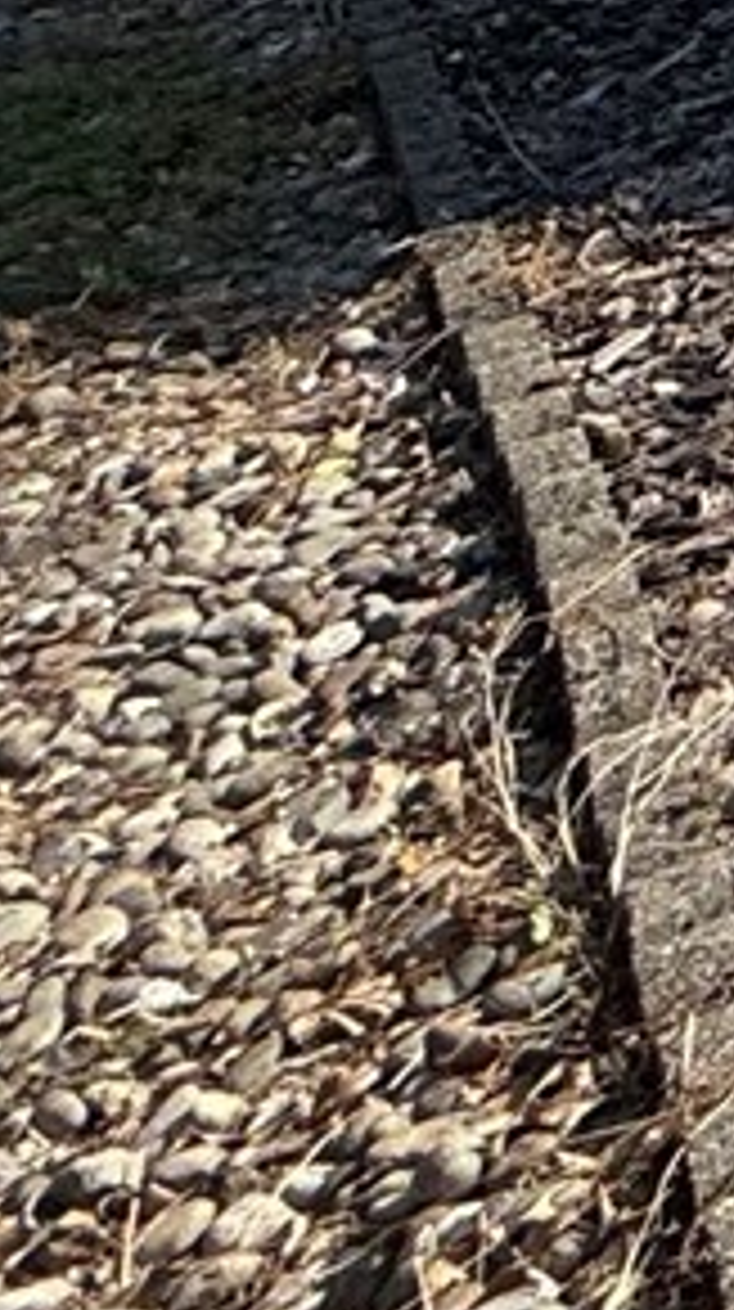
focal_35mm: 84
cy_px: -936
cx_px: 2981
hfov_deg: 8.0
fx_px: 2916
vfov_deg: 19.8
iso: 50
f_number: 2.2
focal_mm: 2.22
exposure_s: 1/2237
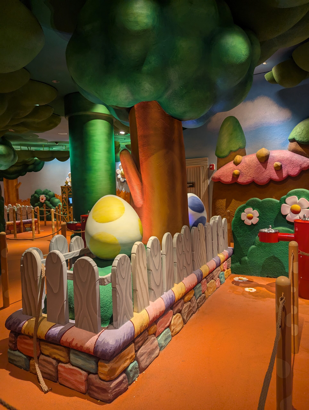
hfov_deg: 56.9
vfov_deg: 71.5
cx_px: 154
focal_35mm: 24
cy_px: 205
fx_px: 285
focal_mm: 6.81
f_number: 1.85
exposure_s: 1/61.3
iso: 107
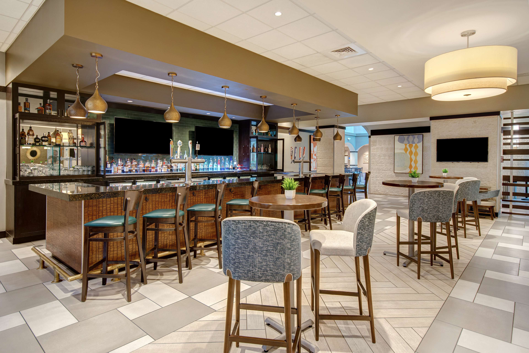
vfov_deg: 63.2
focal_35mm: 20
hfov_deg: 85.4
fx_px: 287
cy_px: 176
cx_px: 264
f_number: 7.1
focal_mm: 13
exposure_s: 1/2.5
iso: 250
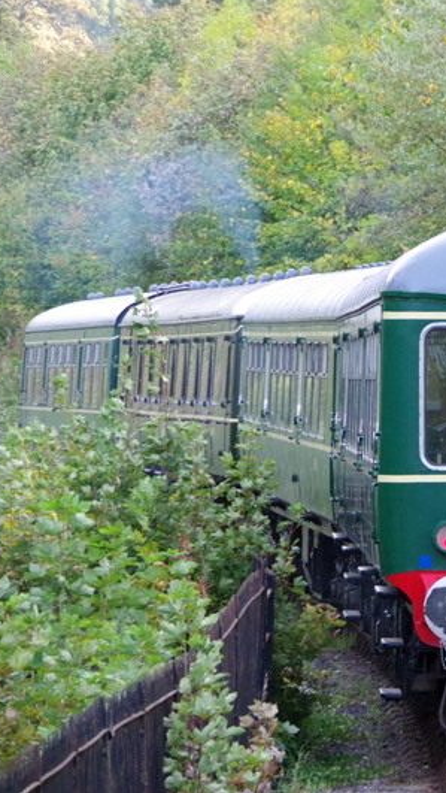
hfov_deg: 3.8
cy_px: 396
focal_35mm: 319
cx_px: 574
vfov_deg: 6.8
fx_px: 6701
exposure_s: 1/400
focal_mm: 135
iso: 3200
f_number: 8
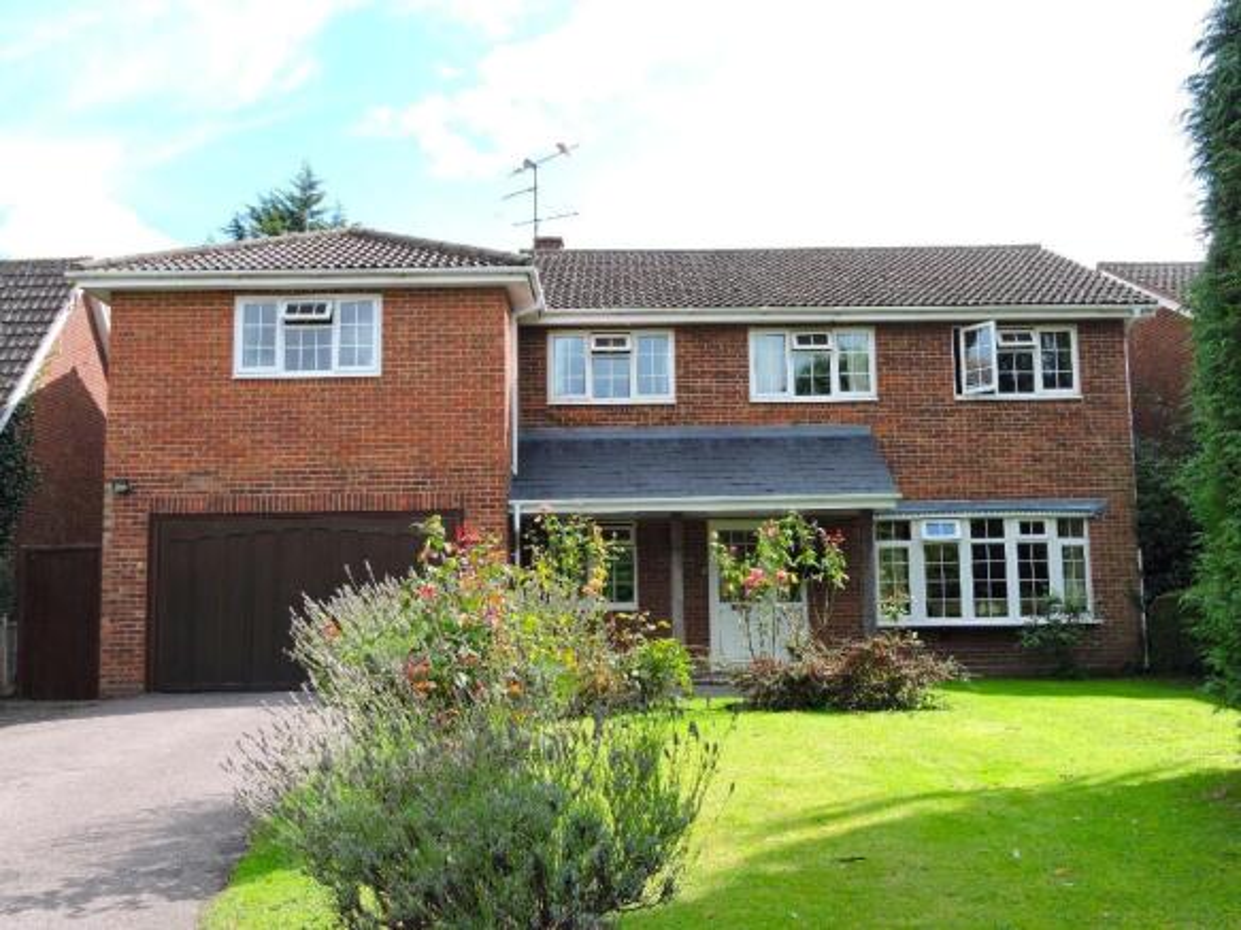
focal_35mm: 35
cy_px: 465
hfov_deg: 52.6
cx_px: 620
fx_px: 1255
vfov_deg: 40.7
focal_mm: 6.3
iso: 100
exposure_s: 1/400
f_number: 3.8
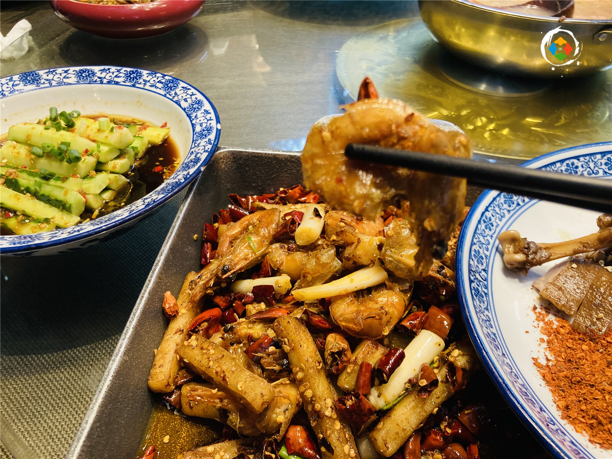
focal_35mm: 28
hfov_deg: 63.4
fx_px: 495
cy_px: 230
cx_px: 306
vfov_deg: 49.7
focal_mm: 3.99
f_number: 1.8
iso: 160
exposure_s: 1/60
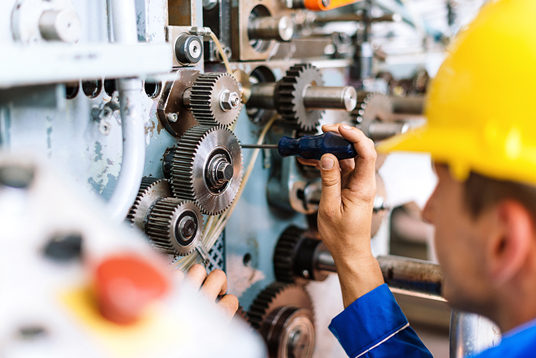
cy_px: 179
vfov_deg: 27.0
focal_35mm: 50
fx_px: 745
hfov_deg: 39.6
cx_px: 268
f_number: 2
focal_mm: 50
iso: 200
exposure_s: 1/250
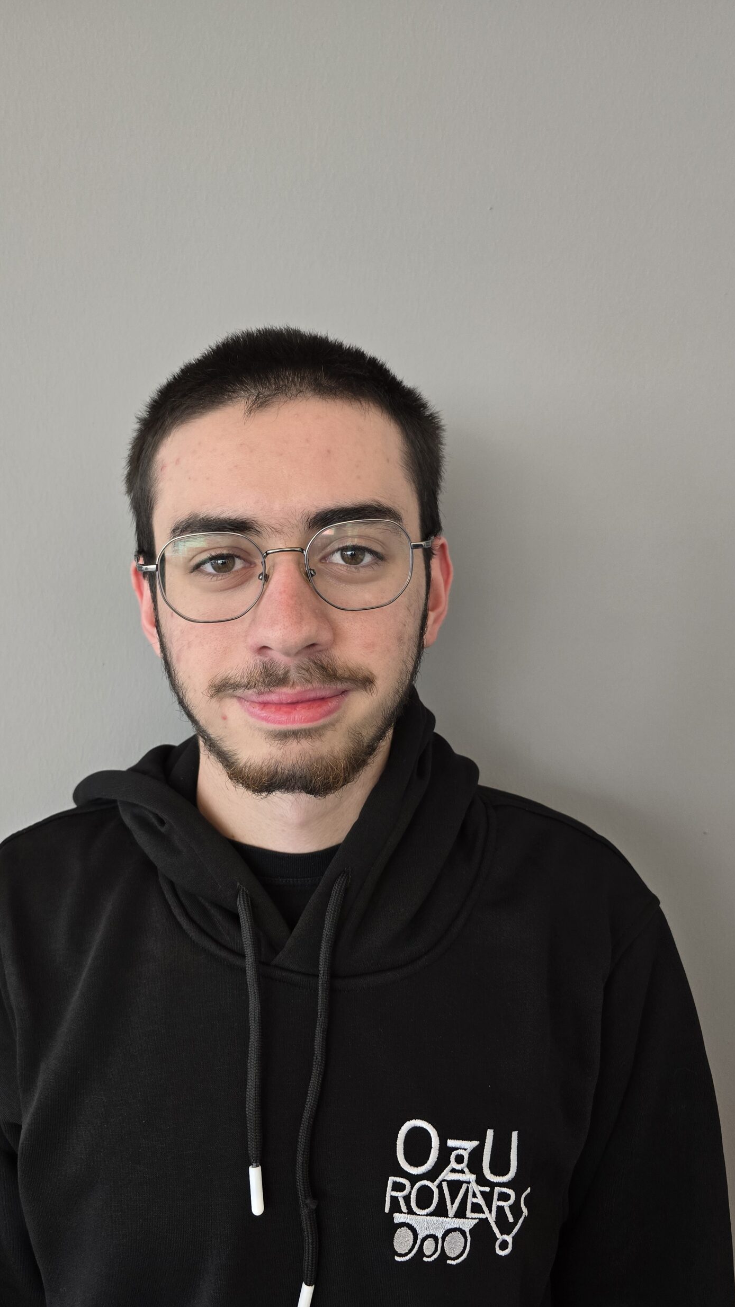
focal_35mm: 26
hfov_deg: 44.2
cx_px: 304
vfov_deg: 71.9
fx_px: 901
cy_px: 672
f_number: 1.7
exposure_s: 1/180
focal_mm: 6.3
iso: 200
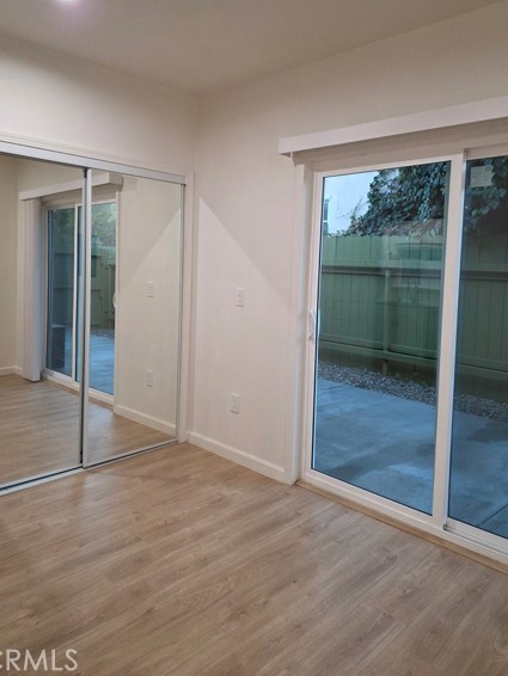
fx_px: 508
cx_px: 249
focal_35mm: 26
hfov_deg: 53.1
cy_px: 295
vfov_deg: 67.0
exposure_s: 1/120
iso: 320
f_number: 1.7
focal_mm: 6.3
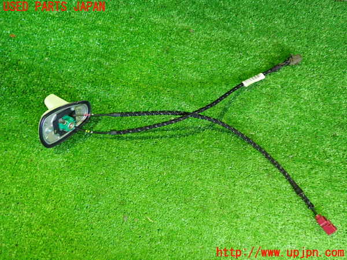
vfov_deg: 46.8
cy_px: 130
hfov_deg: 60.0
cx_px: 174
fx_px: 301
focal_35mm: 30
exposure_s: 1/30
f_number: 2.3
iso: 800
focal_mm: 5.4
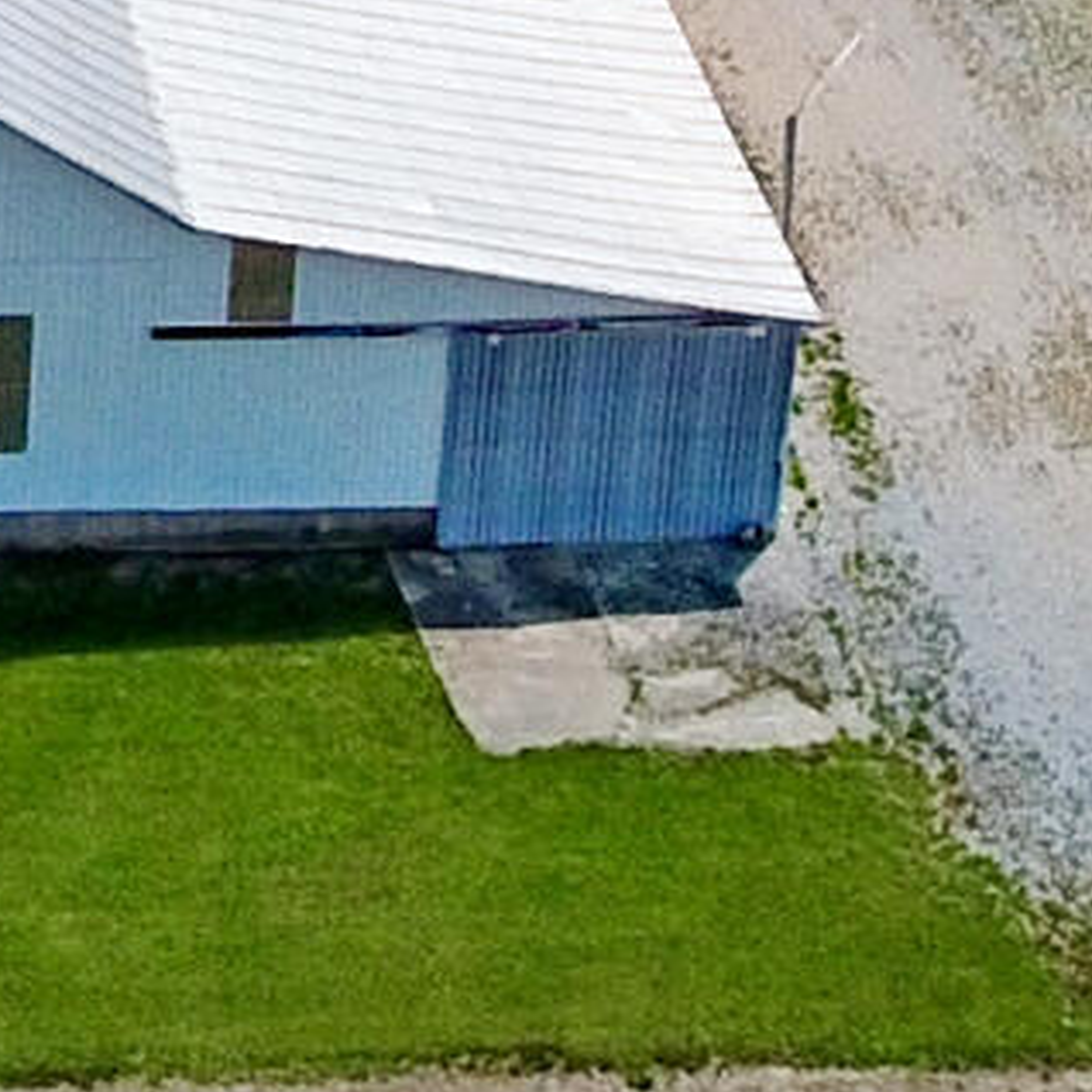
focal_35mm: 167
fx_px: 5960
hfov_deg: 9.9
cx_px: -917
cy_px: -632
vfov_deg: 10.1
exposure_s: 1/1590
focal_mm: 3.61
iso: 100
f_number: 2.8
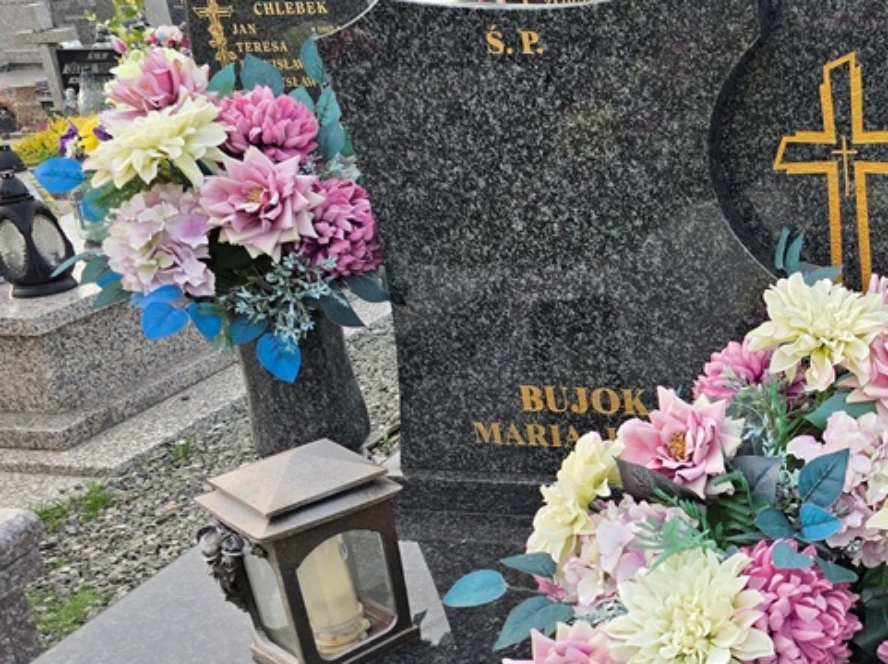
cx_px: 908
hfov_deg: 34.9
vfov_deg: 29.6
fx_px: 1256
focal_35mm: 49
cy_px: 354
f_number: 1.7
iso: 16
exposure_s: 1/180
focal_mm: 6.3
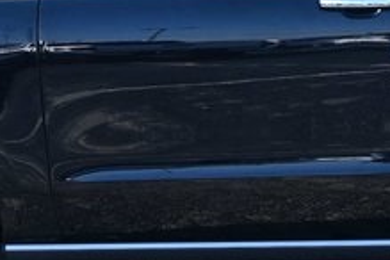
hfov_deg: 10.5
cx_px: 427
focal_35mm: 193
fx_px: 2093
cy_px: -8
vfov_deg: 7.1
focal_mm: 27.5
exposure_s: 1/250
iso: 140
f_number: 5.6
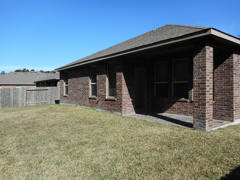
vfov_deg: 53.1
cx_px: 117
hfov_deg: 67.3
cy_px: 90
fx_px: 180
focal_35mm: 26
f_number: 3.7
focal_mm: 4.5
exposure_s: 1/800
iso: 80
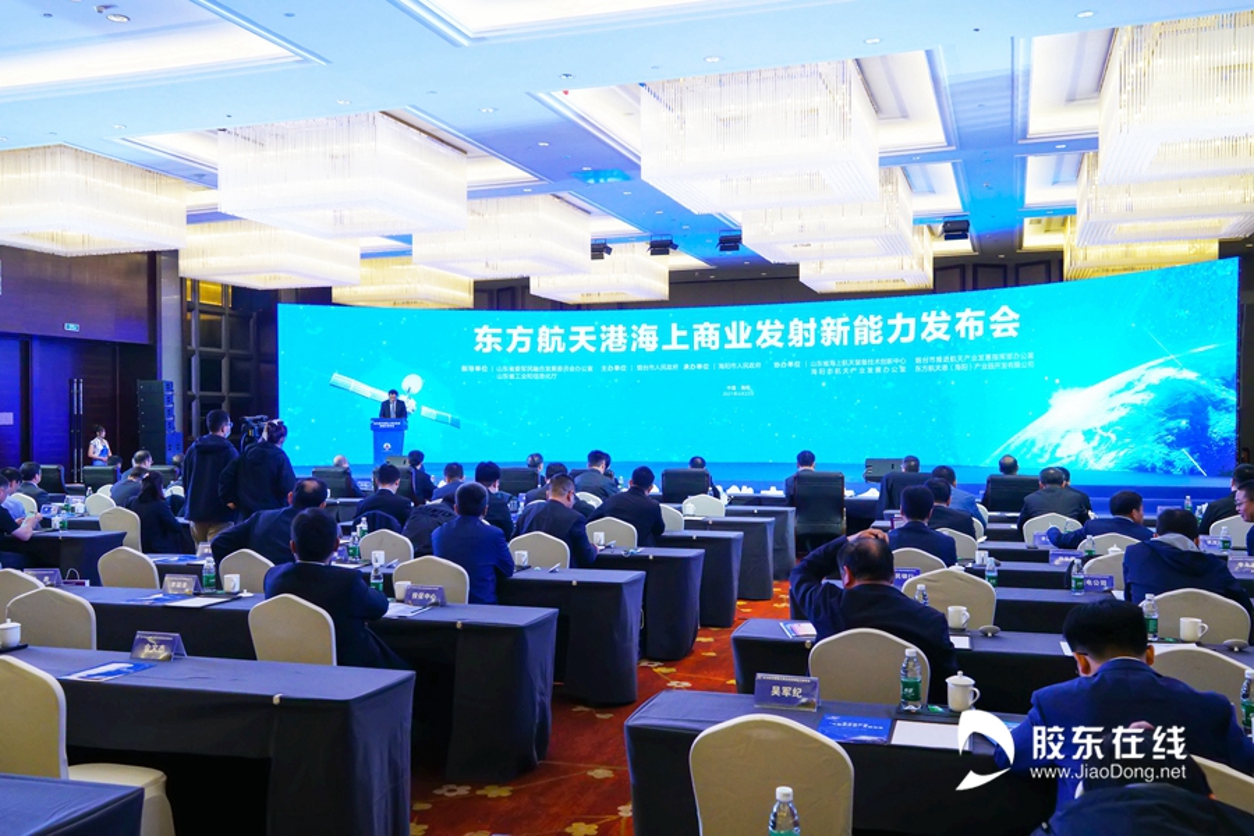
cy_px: 418
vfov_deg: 41.1
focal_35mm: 32
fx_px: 1115
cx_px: 627
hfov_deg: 58.7
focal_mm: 32
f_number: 7.1
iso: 4000
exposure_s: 1/320
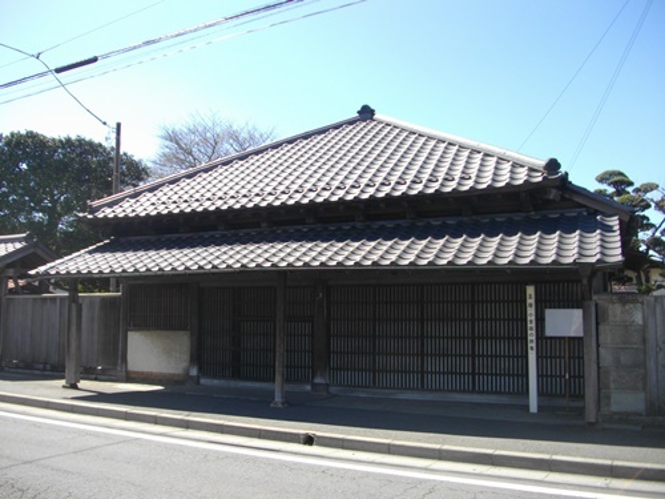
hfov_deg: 56.8
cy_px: 250
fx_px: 615
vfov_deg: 44.2
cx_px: 332
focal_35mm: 32
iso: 100
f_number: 2.9
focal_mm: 5.7
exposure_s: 1/640
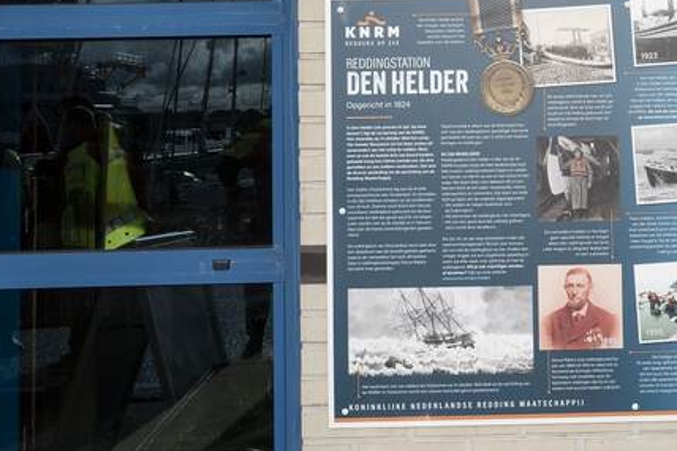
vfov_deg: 20.8
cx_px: 615
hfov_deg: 30.0
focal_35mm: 64
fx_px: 1203
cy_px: 59
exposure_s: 1/500
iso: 250
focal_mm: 33
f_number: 16
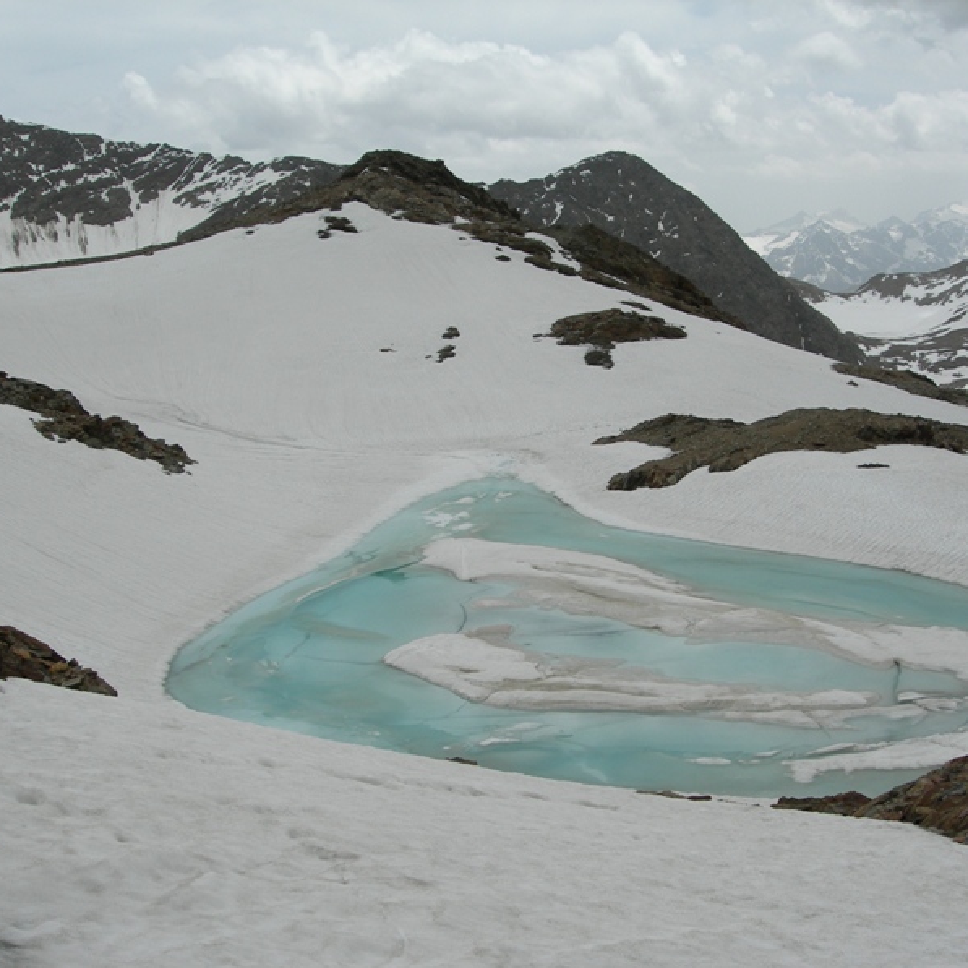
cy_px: 485
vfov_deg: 37.6
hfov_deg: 37.5
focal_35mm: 45
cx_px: 550
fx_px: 1424
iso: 50
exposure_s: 1/992
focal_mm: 7.8
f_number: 4.8
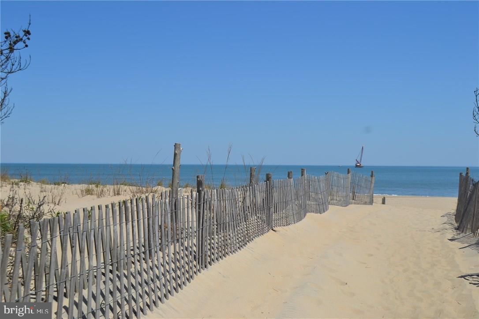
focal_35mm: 39
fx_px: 519
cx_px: 240
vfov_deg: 34.2
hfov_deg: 49.6
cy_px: 160
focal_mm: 26
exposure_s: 1/400
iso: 100
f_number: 10
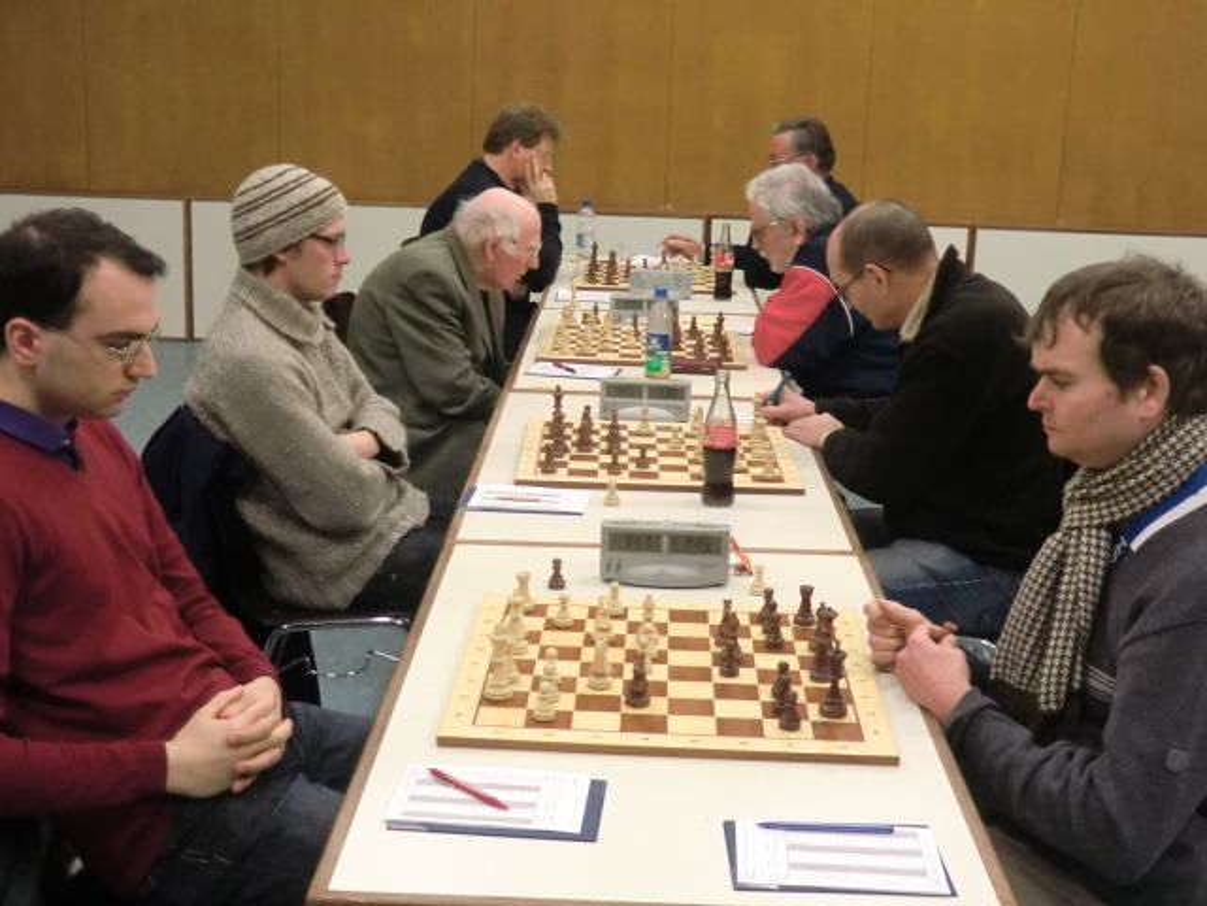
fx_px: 1639
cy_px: 453
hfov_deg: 40.4
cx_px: 604
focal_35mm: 47
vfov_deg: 30.9
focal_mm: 8.4
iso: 800
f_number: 4
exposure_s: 1/20
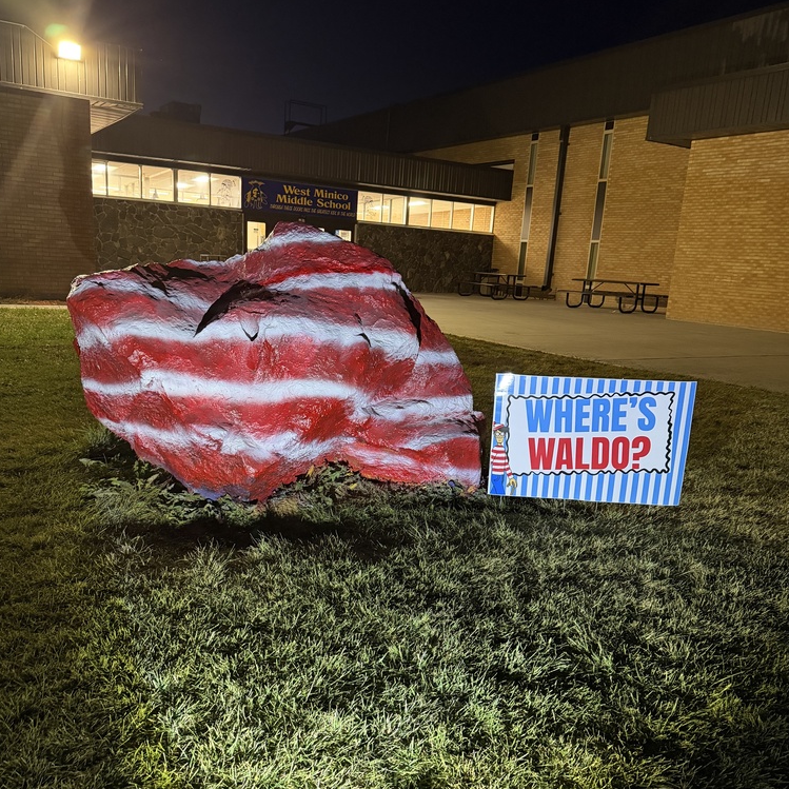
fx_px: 748
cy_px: 452
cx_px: 390
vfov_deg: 55.4
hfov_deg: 55.6
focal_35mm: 29
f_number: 1.78
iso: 800
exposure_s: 1/40
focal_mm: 6.76
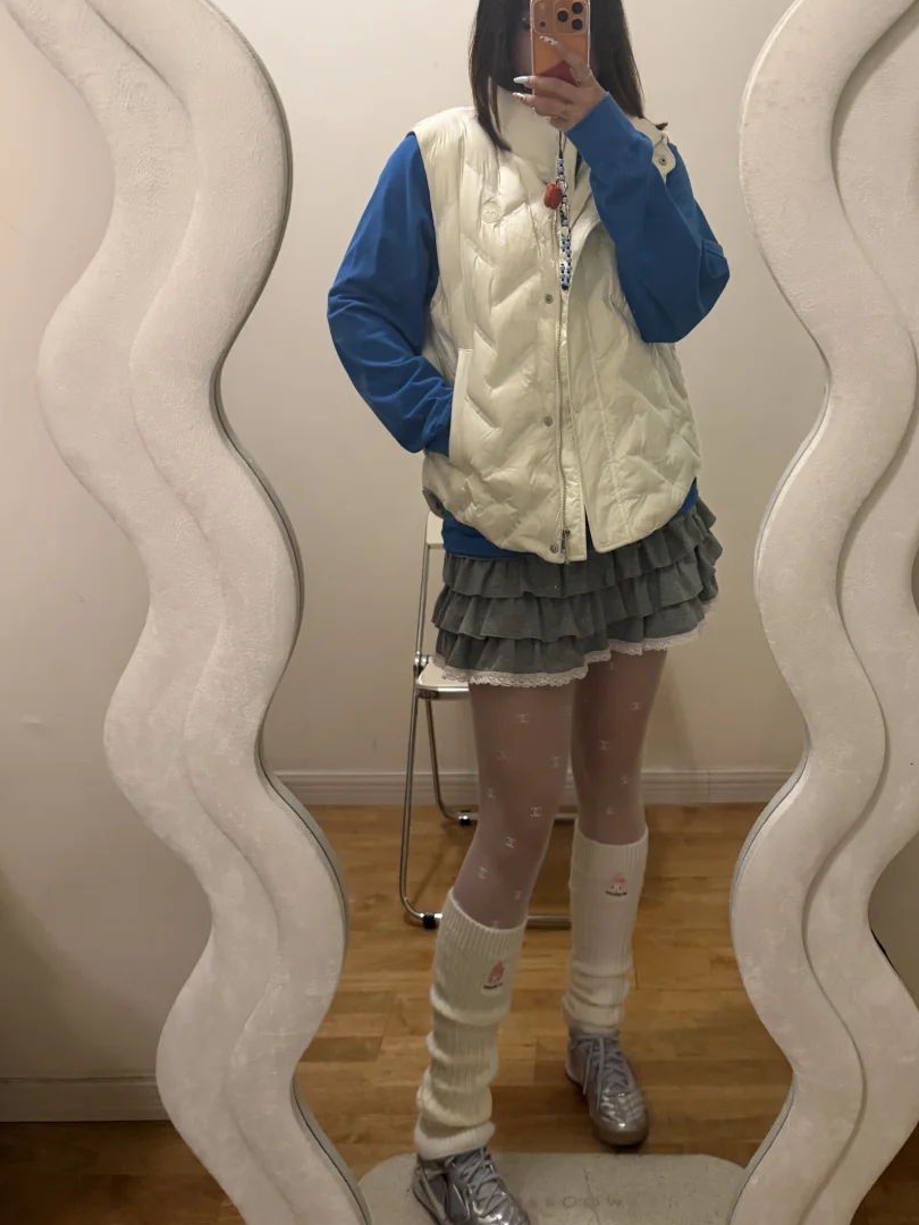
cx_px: 568
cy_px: 476
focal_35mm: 32
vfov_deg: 56.3
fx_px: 1133
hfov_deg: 43.8
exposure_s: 1/50
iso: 500
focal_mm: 6.76
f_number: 1.78
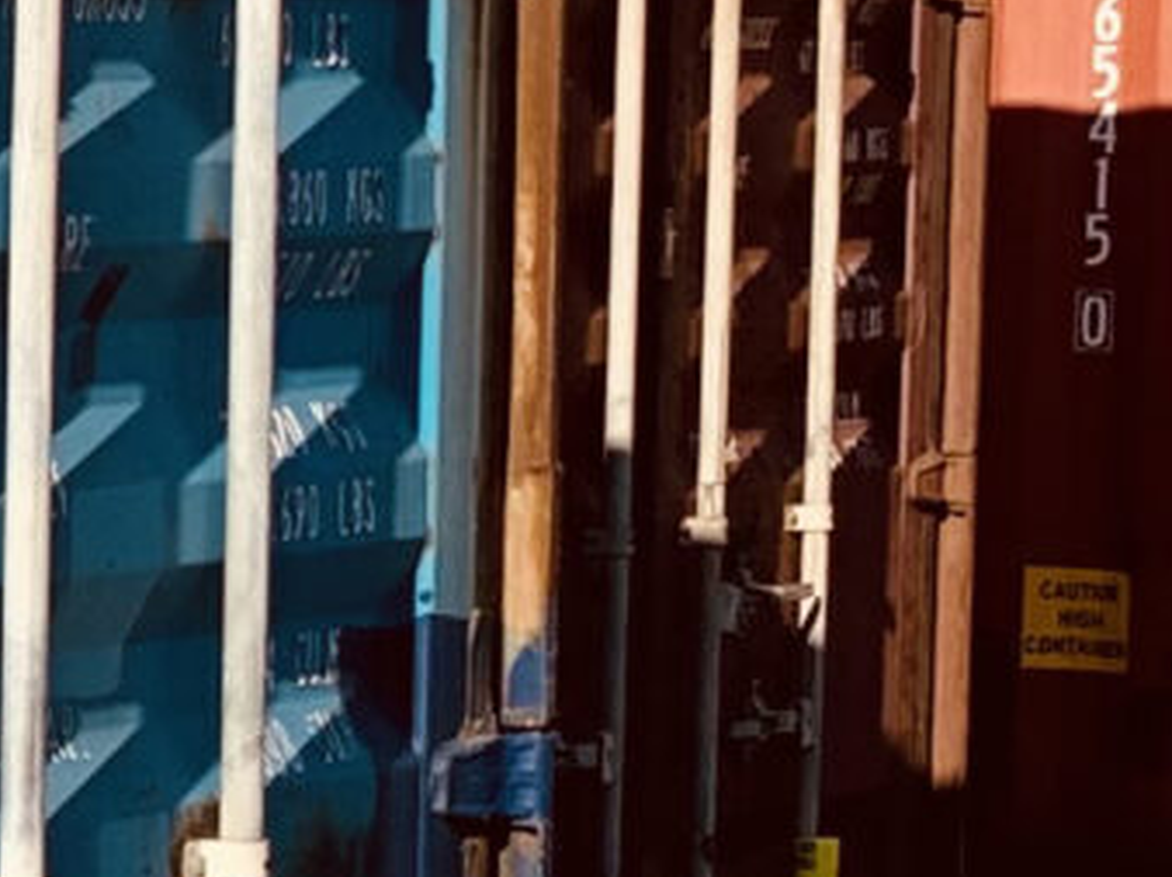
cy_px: 485
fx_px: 6665
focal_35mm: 197
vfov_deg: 7.5
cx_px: -2850
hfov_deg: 8.0
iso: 25
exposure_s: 1/2309
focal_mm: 4.25
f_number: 1.8
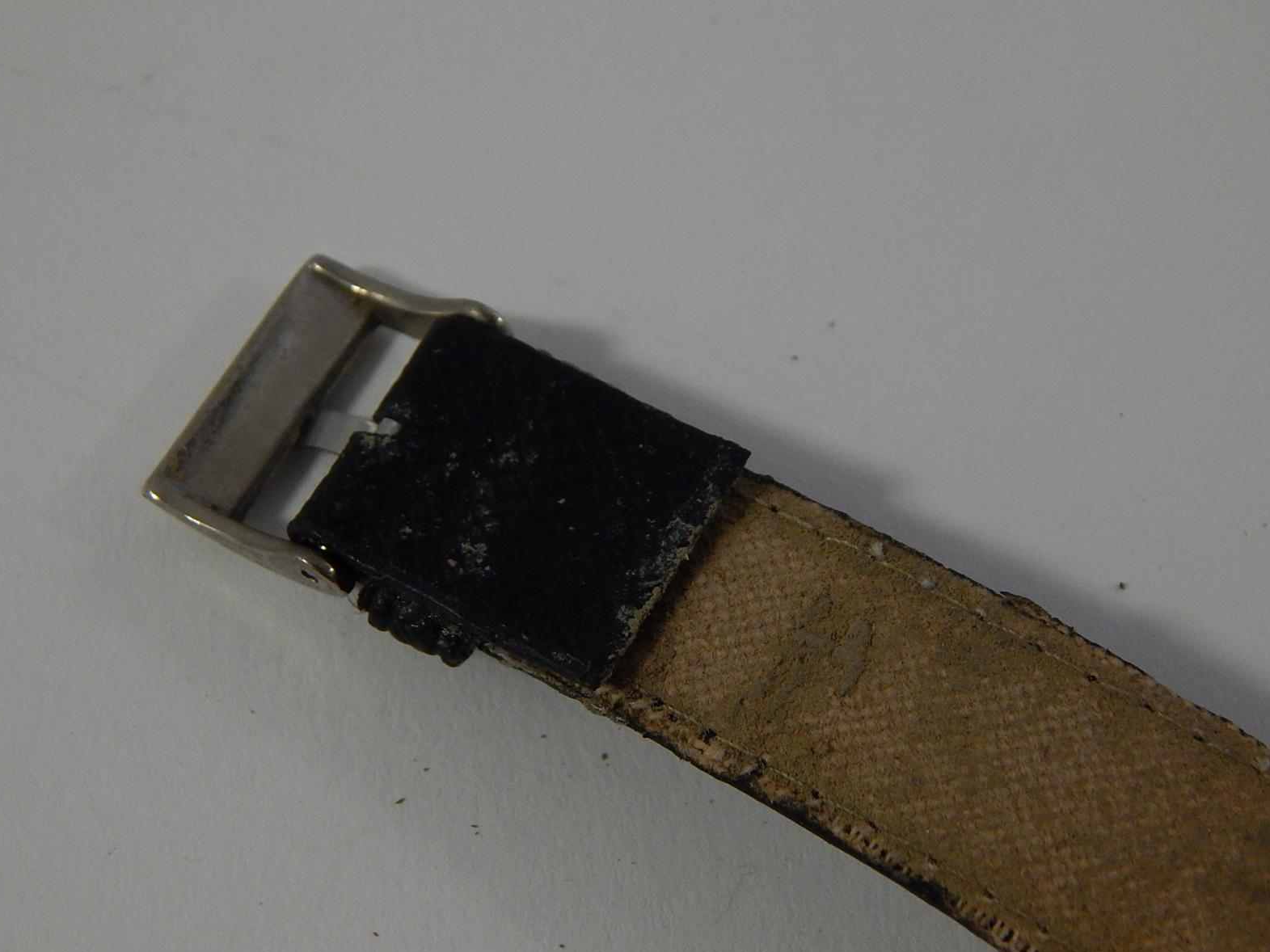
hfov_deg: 34.9
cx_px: 625
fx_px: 2018
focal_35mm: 55
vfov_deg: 26.6
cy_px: 471
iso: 400
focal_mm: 9.7
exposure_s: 1/80
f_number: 3.8
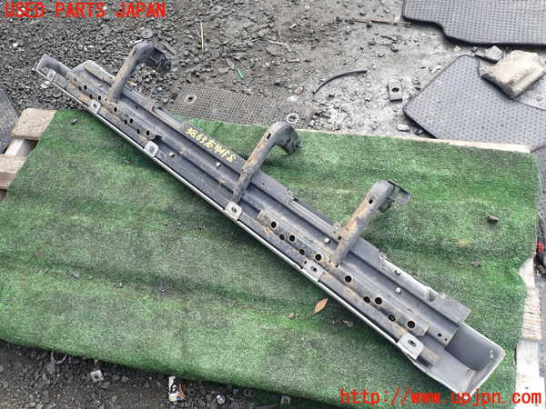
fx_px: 394
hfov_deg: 69.4
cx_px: 273
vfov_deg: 54.9
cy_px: 204
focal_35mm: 25
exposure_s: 1/160
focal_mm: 4.5
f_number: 2.8
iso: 100
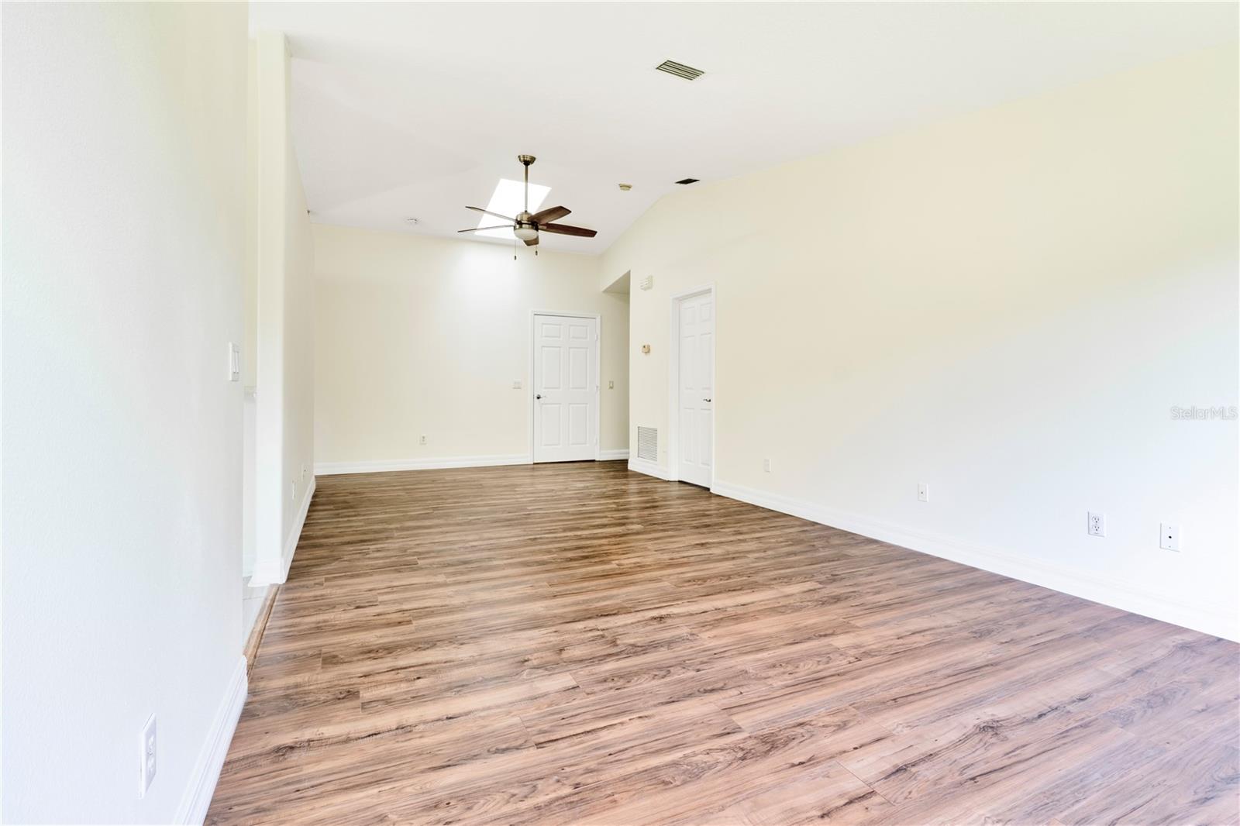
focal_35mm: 16
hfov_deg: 95.0
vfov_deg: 72.0
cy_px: 413
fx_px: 568
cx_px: 620
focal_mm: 11
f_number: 9
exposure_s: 1/100
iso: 100
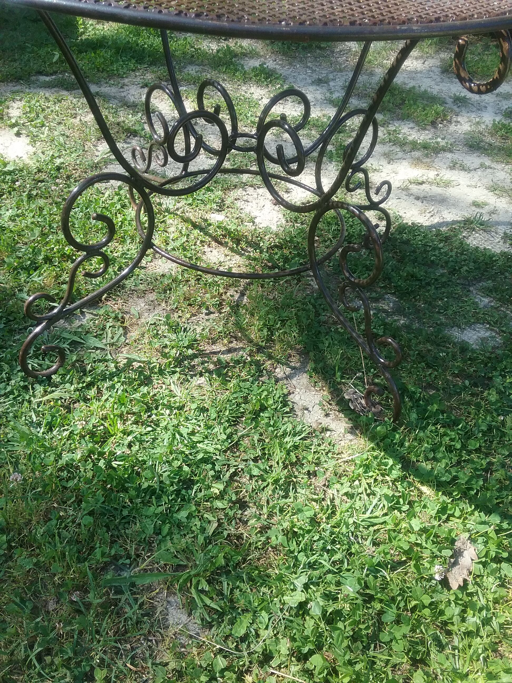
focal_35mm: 31
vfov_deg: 58.4
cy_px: 342
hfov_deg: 45.4
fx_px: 611
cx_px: 256
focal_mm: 3.3
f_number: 2.2
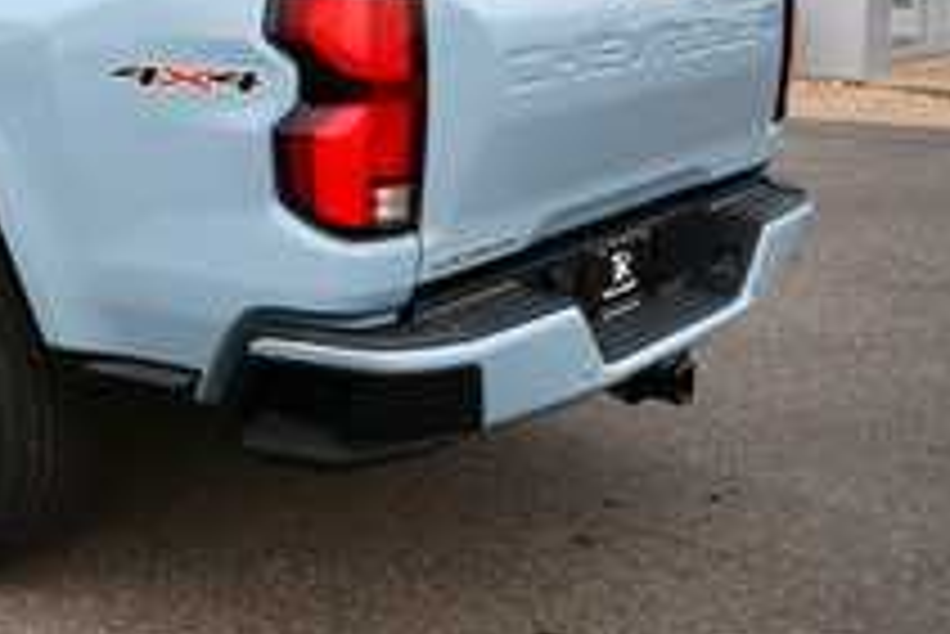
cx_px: 63
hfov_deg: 32.9
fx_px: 1505
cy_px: 106
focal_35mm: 57
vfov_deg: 23.4
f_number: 5.6
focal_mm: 20
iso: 360
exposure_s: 1/250
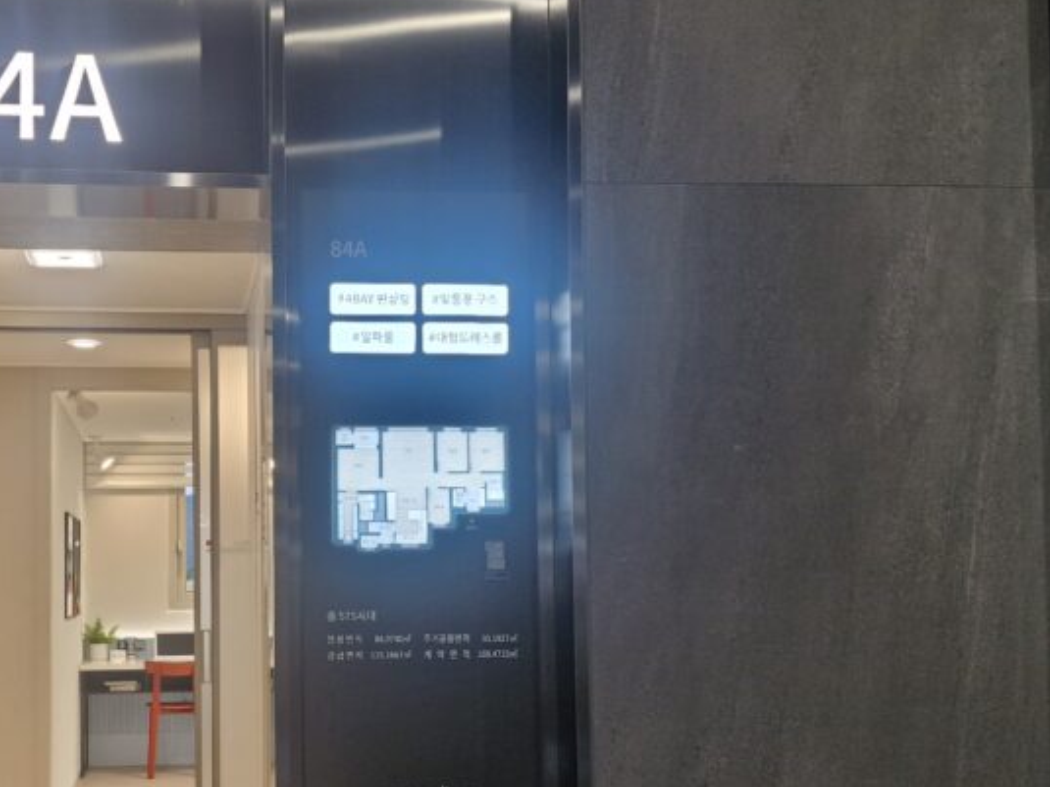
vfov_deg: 32.7
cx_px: 296
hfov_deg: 42.0
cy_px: 508
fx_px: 1334
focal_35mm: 44
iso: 200
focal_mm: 5.54
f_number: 1.8
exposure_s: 1/120
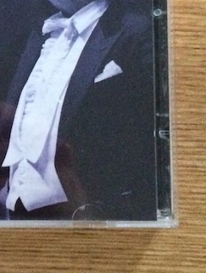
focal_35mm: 95
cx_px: -70
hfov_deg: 14.8
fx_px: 752
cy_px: 26
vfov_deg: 20.2
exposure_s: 1/15
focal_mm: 4.12
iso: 1000
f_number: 2.2
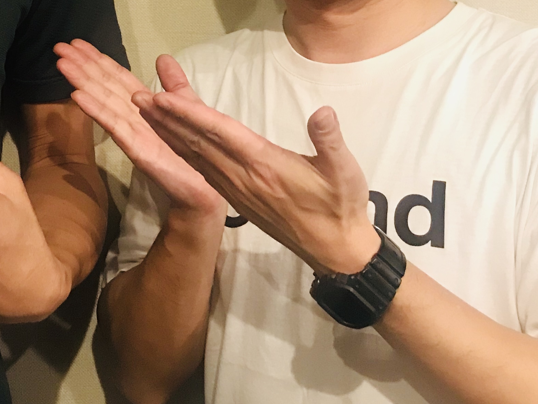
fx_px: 1119
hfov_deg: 25.8
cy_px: -109
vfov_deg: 19.0
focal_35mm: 72
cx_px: 15
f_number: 1.8
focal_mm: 3.99
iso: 100
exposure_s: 1/11
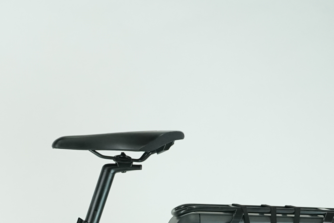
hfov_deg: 14.1
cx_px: -43
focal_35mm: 142
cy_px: 300
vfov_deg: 9.5
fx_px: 1317
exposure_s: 1/200
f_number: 5.6
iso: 1600
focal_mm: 48
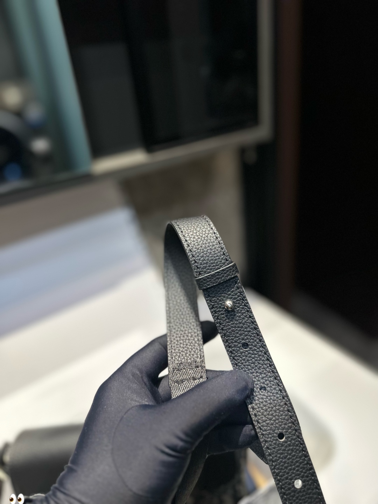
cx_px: 189
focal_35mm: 24
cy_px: 252
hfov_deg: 56.8
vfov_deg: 71.6
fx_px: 349
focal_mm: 6.86
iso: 200
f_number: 1.78
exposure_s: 1/100
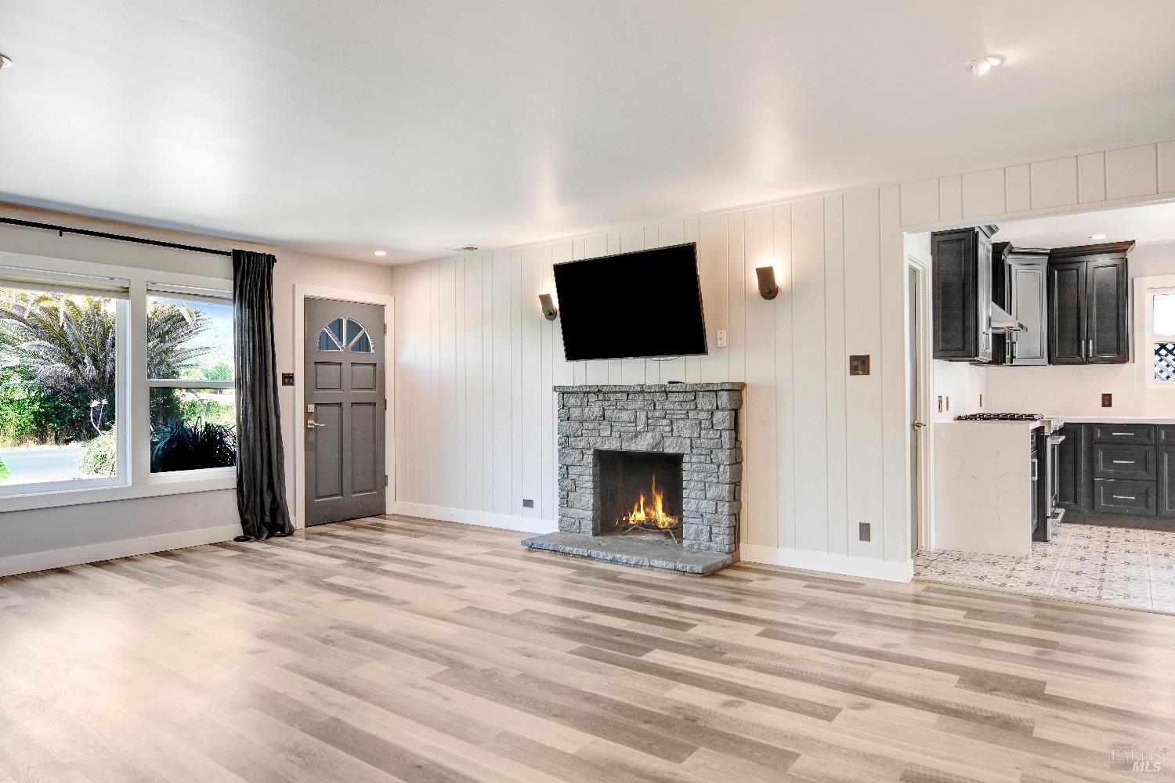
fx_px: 685
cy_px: 392
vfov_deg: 59.5
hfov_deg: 81.2
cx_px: 588
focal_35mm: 21
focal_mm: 14
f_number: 2.8
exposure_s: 1/30
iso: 100
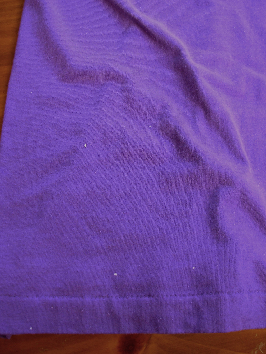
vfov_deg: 49.0
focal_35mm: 38
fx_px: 389
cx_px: 133
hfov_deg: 37.7
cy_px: 177
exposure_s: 1/14.7
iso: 50
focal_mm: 6.3
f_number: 2.9
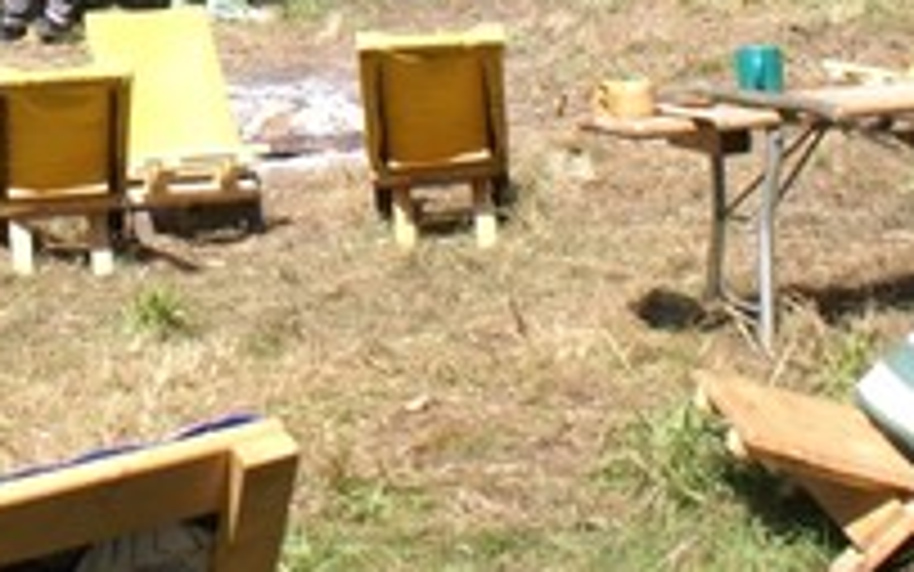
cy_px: -288
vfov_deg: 14.1
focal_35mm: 87
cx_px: 122
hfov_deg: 23.3
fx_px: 2168
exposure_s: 1/50
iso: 100
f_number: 6.3
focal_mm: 18
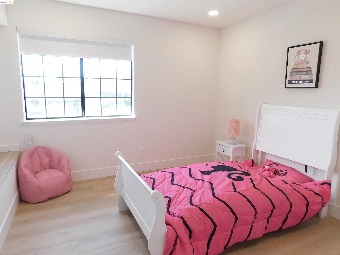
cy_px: 128
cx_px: 170
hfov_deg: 73.9
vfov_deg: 58.9
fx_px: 226
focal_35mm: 23
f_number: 3
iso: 125
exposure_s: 1/60
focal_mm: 4
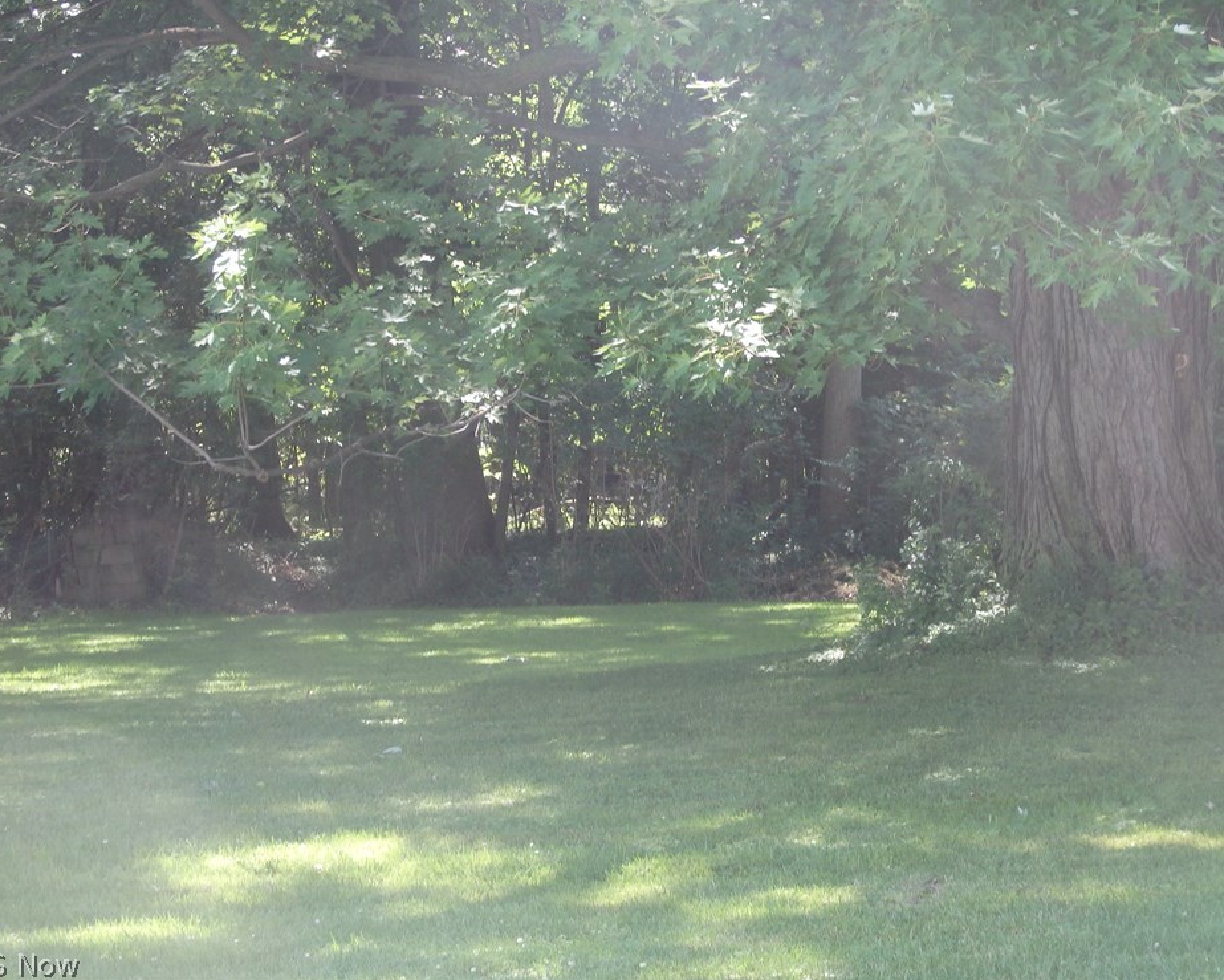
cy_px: 477
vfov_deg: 14.7
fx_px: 3805
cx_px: 619
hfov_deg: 18.3
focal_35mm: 105
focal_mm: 17.3
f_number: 4.9
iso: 250
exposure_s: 1/100
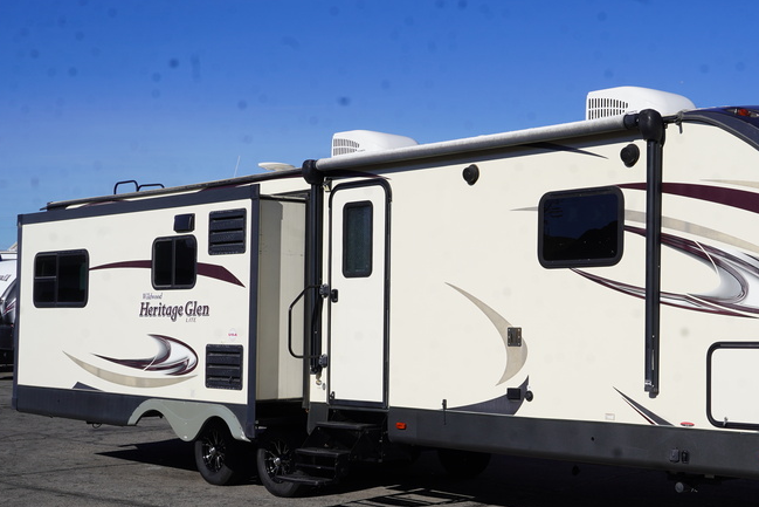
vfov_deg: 23.6
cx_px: 567
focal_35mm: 57
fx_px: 1202
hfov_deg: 34.3
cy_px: 359
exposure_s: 1/320
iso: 100
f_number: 11
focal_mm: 37
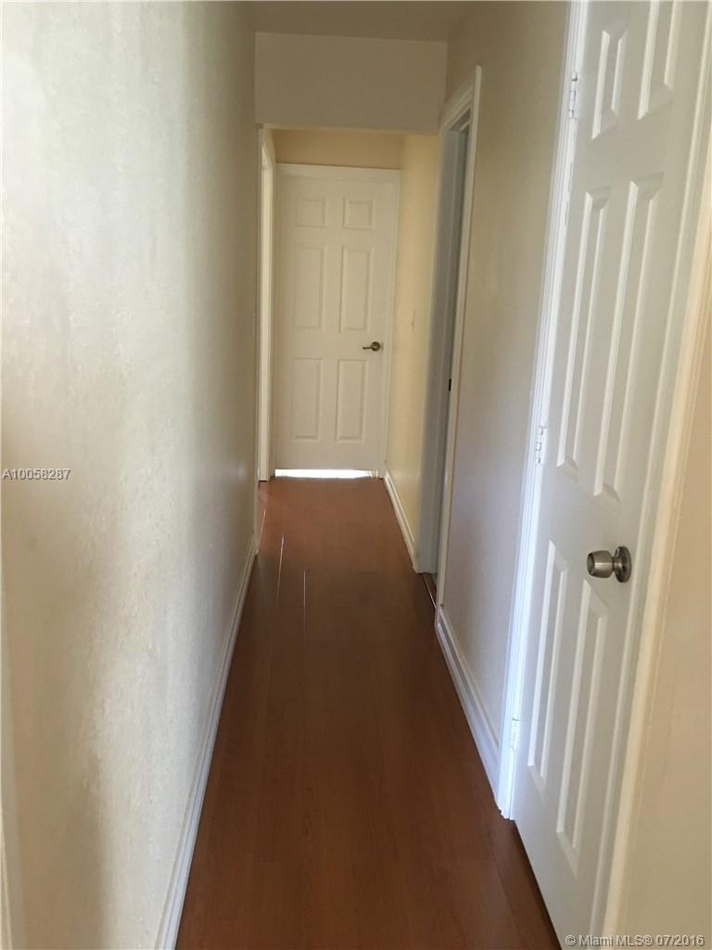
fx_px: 795
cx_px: 356
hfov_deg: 48.2
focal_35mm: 29
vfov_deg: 61.7
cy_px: 475
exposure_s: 1/8
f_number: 2.2
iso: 80
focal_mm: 4.15
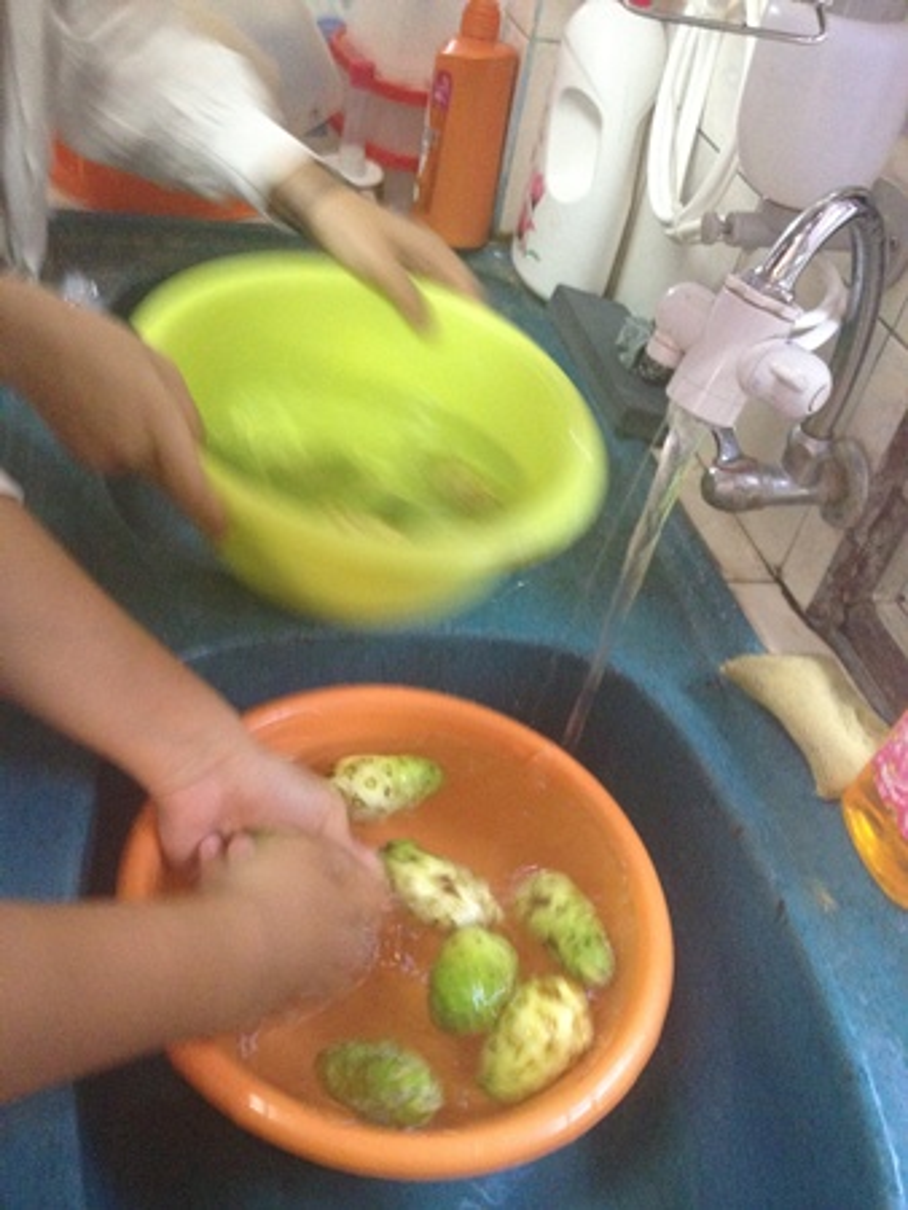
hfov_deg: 40.7
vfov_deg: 52.6
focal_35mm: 35
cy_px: 605
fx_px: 1223
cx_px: 454
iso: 400
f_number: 2.4
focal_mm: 4.28
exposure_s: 1/15
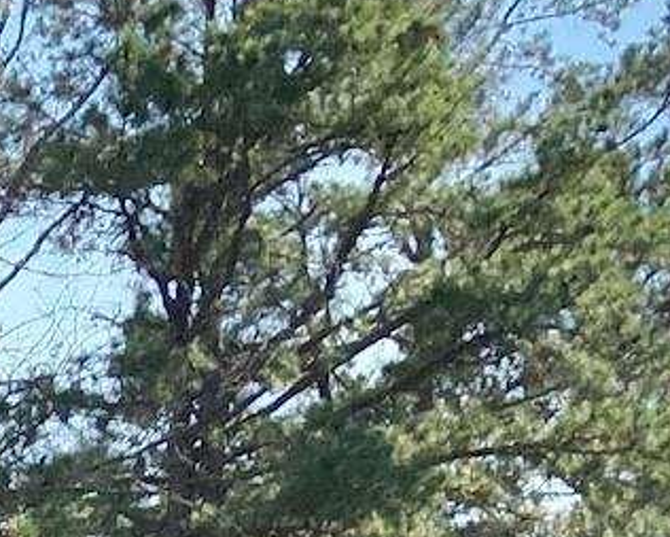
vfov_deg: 9.2
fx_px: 3015
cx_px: -227
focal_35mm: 152
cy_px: 1259
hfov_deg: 12.3
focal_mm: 4.4
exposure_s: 1/1250
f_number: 2.8
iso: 100
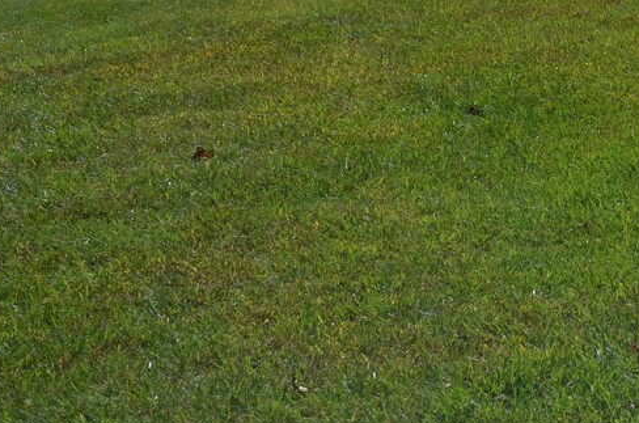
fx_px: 2090
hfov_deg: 16.8
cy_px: 60
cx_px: 704
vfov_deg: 11.5
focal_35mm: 118
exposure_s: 1/320
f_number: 9
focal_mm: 32
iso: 100
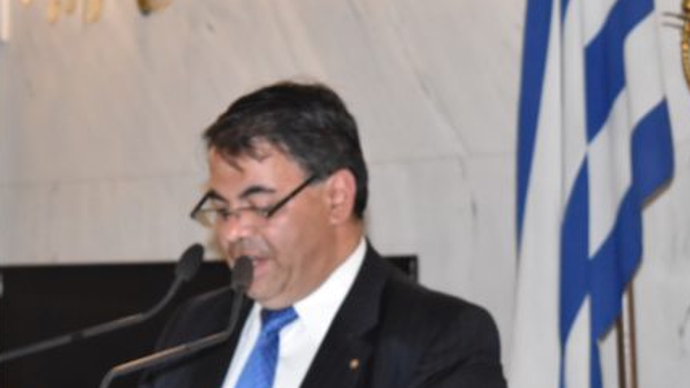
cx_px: 365
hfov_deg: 14.0
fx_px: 2816
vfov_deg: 7.9
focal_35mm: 154
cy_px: 303
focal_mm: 55
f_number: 6.3
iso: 3200
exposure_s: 1/100
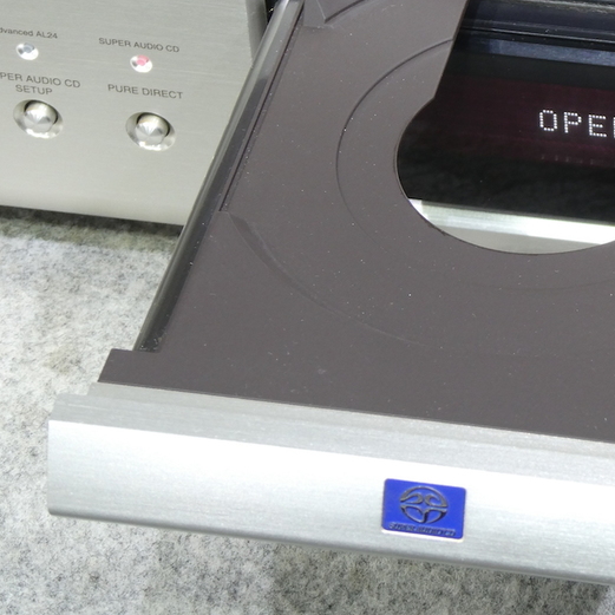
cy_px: 221
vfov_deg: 8.7
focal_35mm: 202
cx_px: 519
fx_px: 4060
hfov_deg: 8.6
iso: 200
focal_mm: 22.3
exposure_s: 1/3.2
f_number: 5.2
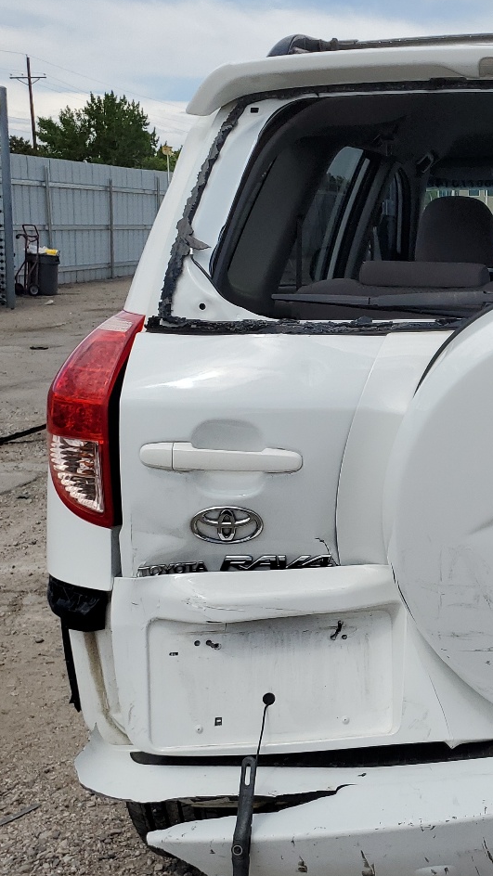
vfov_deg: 42.9
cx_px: 578
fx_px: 1116
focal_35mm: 48
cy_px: 478
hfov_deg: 23.0
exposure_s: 1/5000
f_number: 1.5
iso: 50
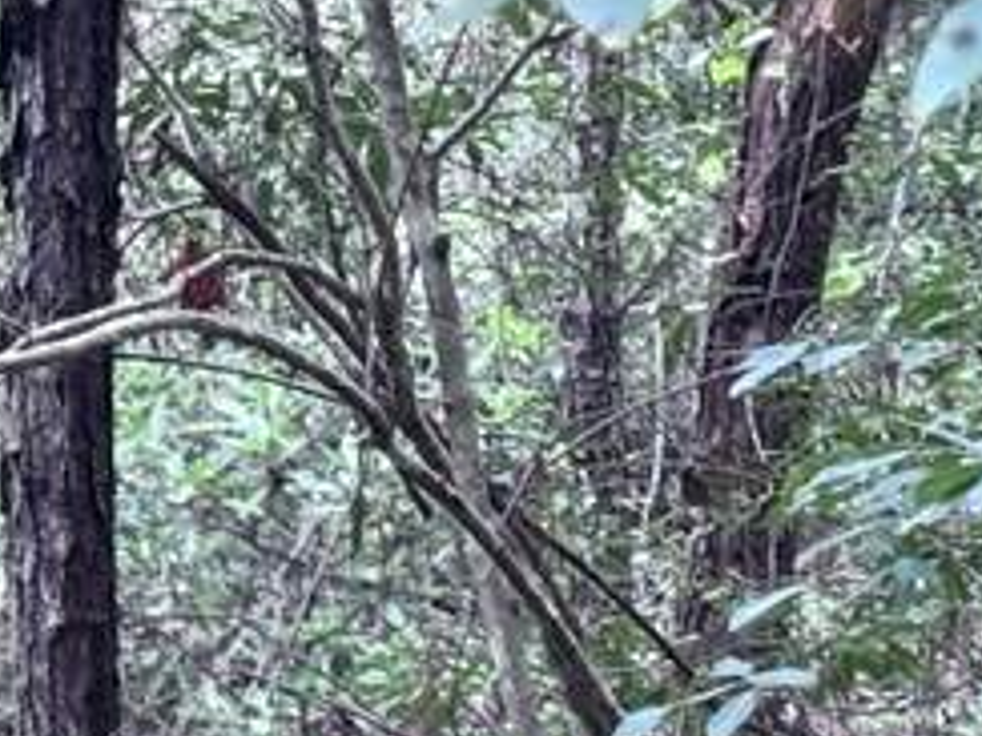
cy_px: 1050
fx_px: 7149
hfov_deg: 7.7
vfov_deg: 5.8
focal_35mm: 252
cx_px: -580
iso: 100
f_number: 1.78
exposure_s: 1/77
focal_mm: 6.76
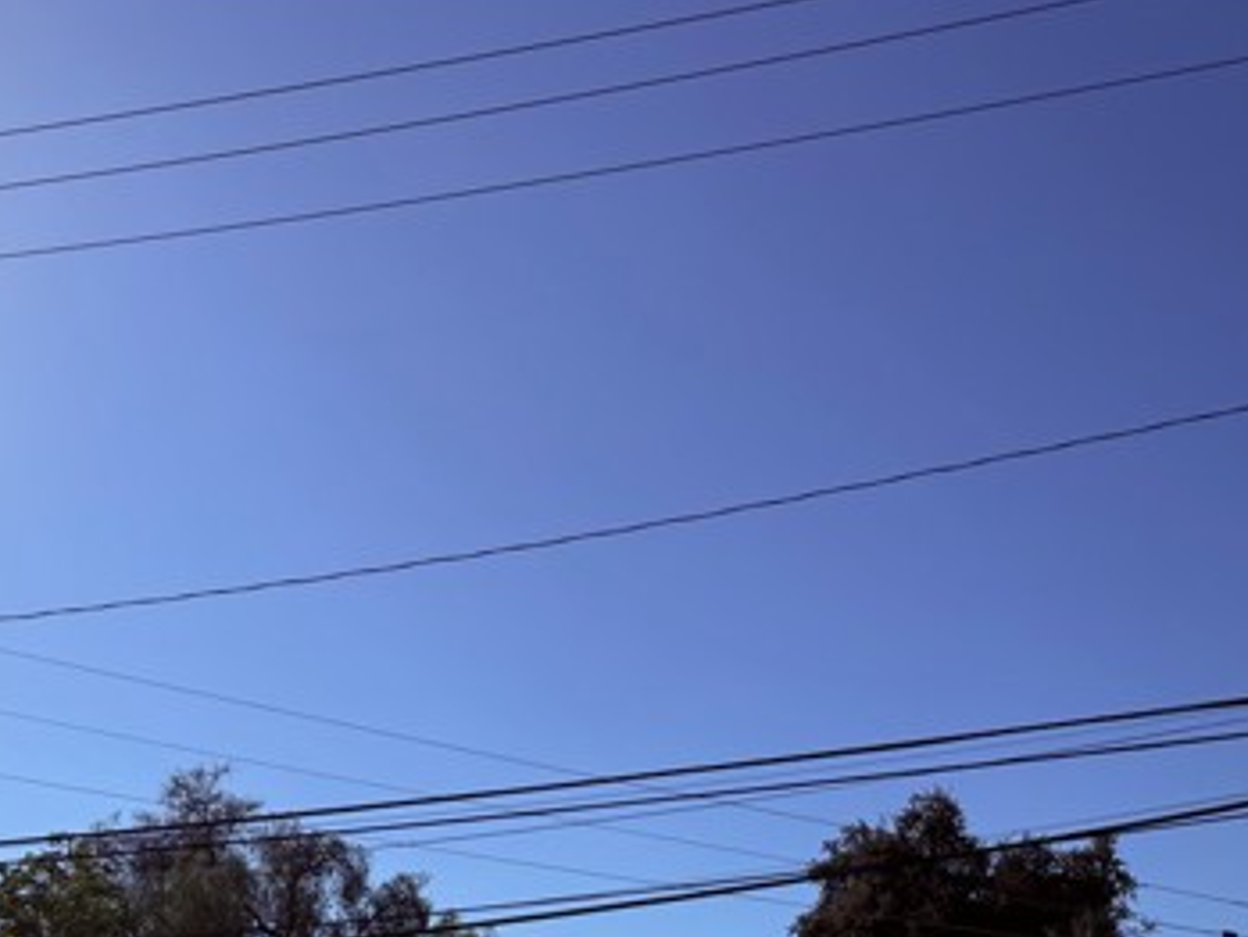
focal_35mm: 44
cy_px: 830
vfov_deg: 31.5
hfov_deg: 42.4
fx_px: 1587
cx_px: 418
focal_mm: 6.76
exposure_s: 1/14286
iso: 80
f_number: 1.78
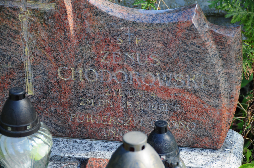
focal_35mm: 142
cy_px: 84
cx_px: 127
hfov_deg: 14.4
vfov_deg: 9.6
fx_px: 1004
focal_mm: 95
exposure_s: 1/160
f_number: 5.3
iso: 250
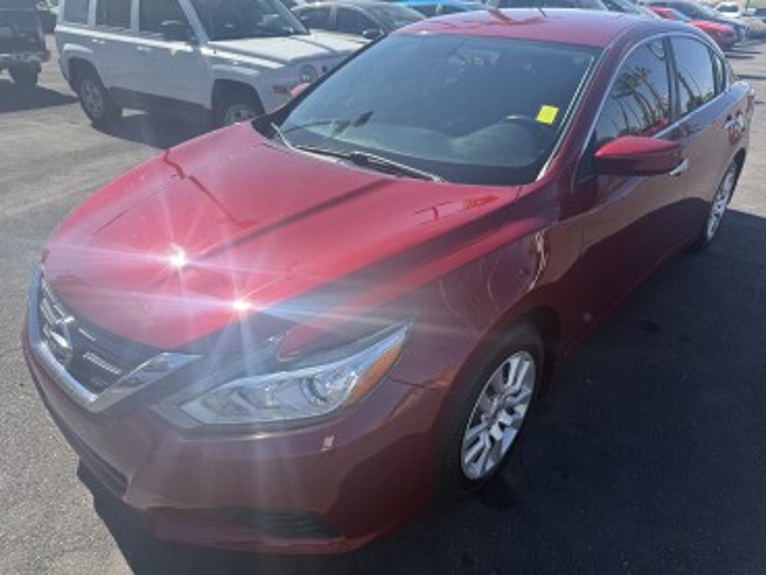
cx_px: 383
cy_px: 288
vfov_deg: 56.8
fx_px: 531
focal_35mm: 24
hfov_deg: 71.6
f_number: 1.78
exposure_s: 1/3021
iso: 80
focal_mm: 6.76
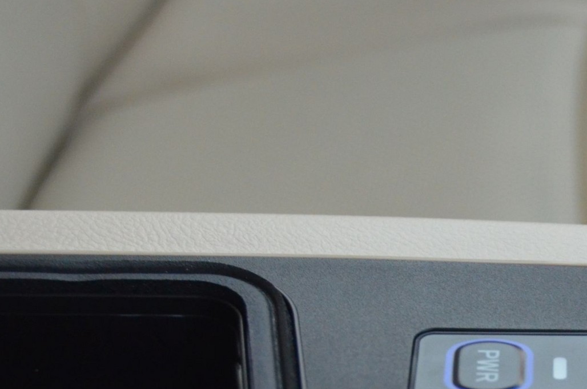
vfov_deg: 11.0
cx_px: 517
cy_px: 326
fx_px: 2018
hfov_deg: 16.4
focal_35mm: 124
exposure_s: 1/100
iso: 1600
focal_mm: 34
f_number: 4.2
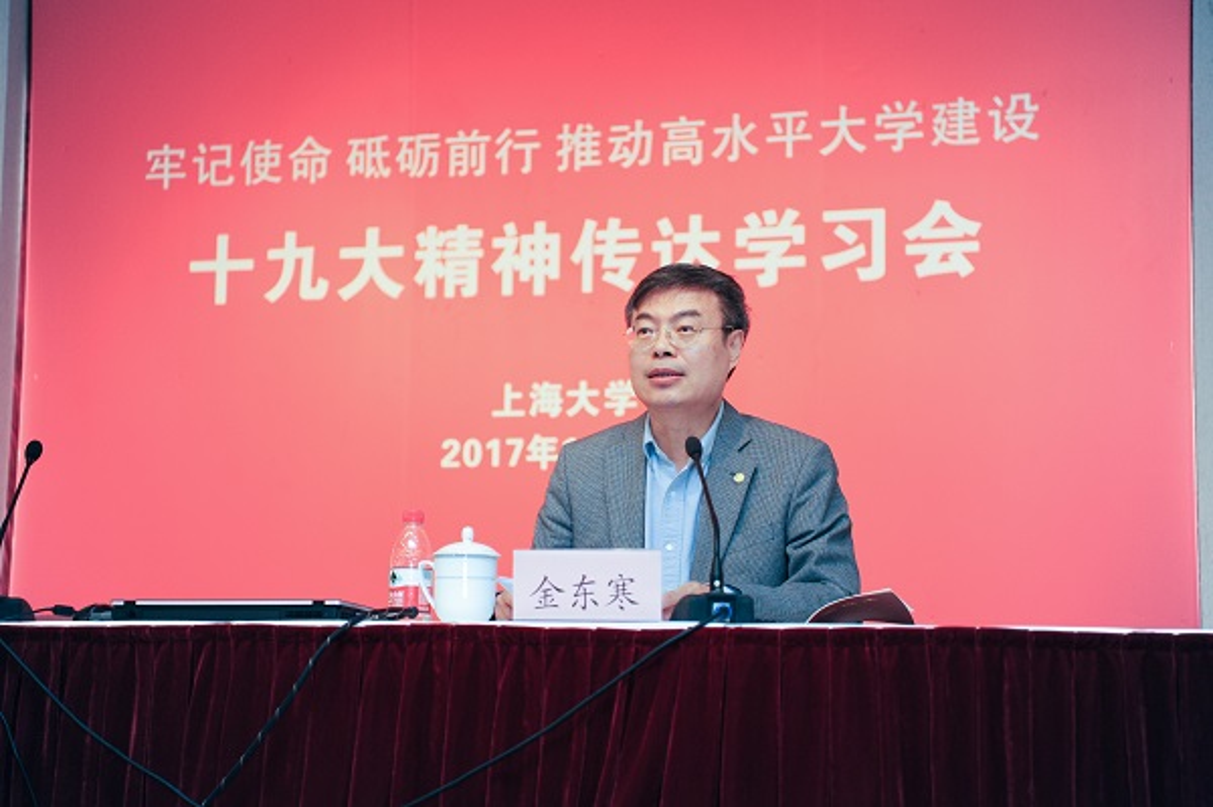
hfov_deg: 32.4
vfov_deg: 21.9
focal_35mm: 62
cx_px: 606
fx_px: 2087
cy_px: 404
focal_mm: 62
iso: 800
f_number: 2.8
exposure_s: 1/100
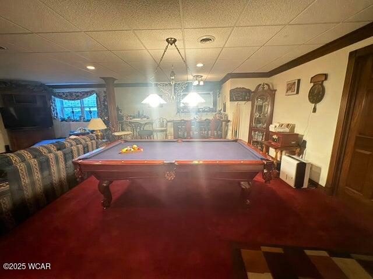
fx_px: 151
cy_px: 140
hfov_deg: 102.1
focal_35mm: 14
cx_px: 186
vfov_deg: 85.7
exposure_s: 1/10
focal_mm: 2.22
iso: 1250
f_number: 2.2
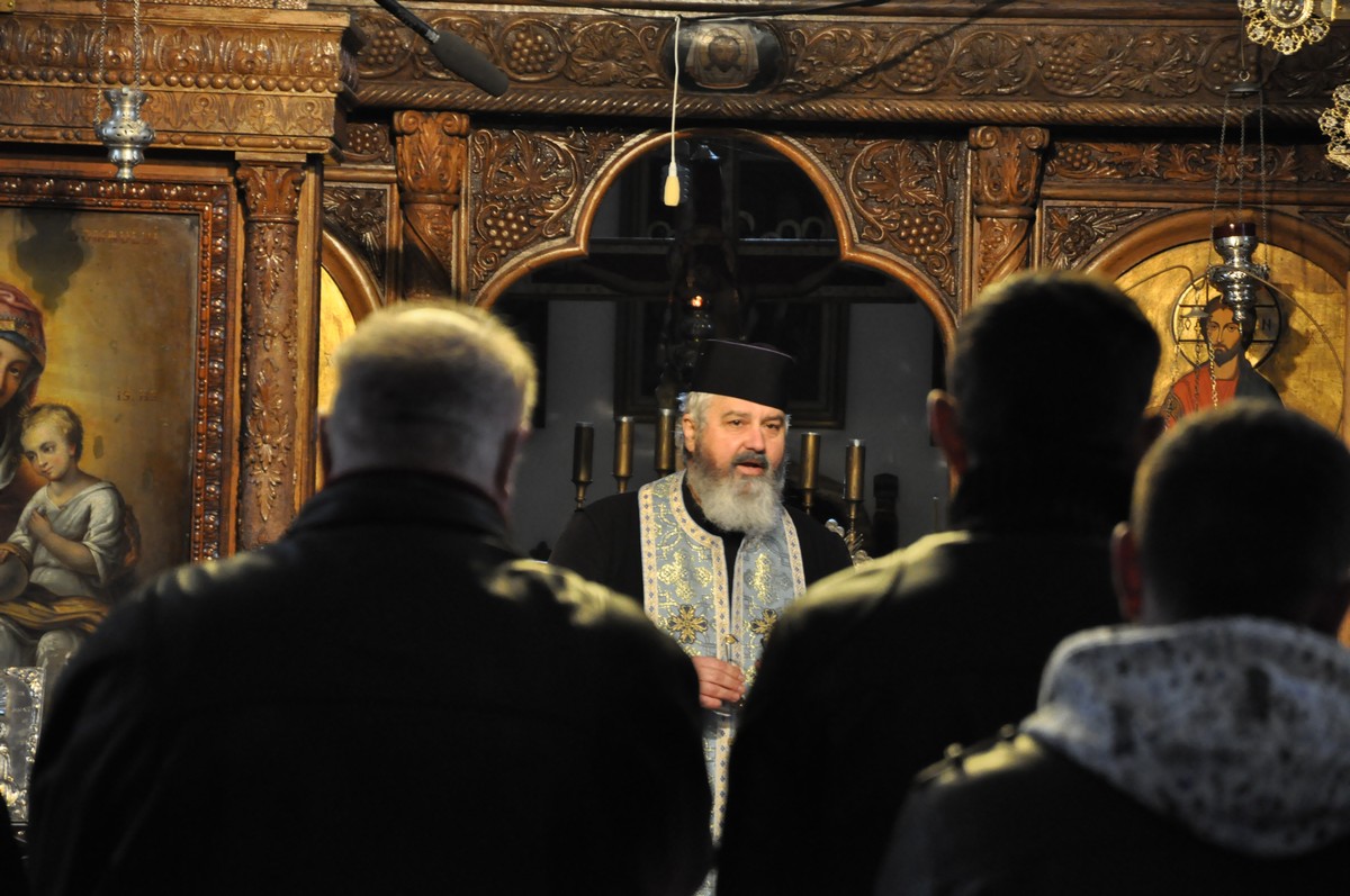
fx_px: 5899
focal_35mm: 158
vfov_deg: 8.7
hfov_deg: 13.1
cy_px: 448
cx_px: 675
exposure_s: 1/20
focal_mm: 105
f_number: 5.6
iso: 1600
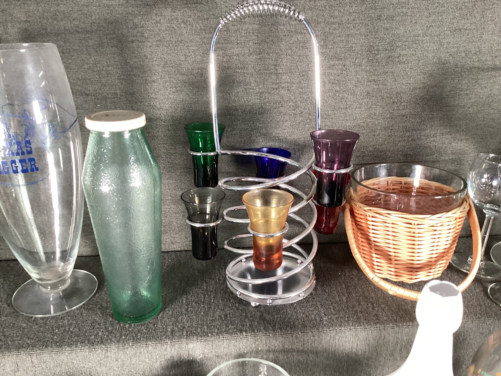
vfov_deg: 45.4
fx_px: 449
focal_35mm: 31
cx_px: 250
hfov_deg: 58.3
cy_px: 188
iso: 125
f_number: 2.4
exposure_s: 1/50
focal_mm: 3.3
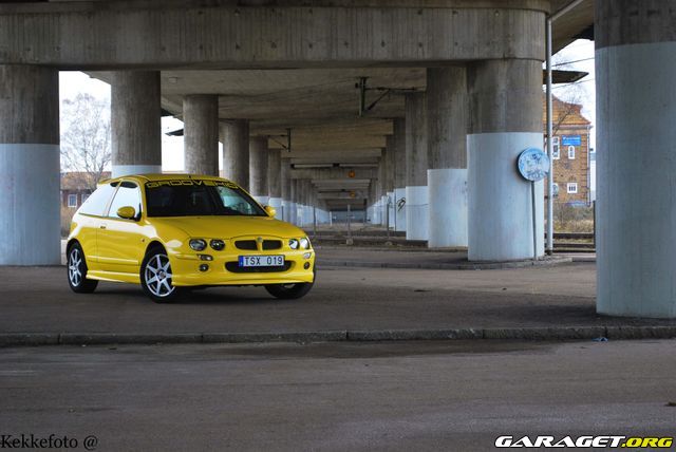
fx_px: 1551
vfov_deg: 16.6
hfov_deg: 24.6
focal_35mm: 82
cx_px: 338
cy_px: 226
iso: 250
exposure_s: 1/30
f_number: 5.6
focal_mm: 55
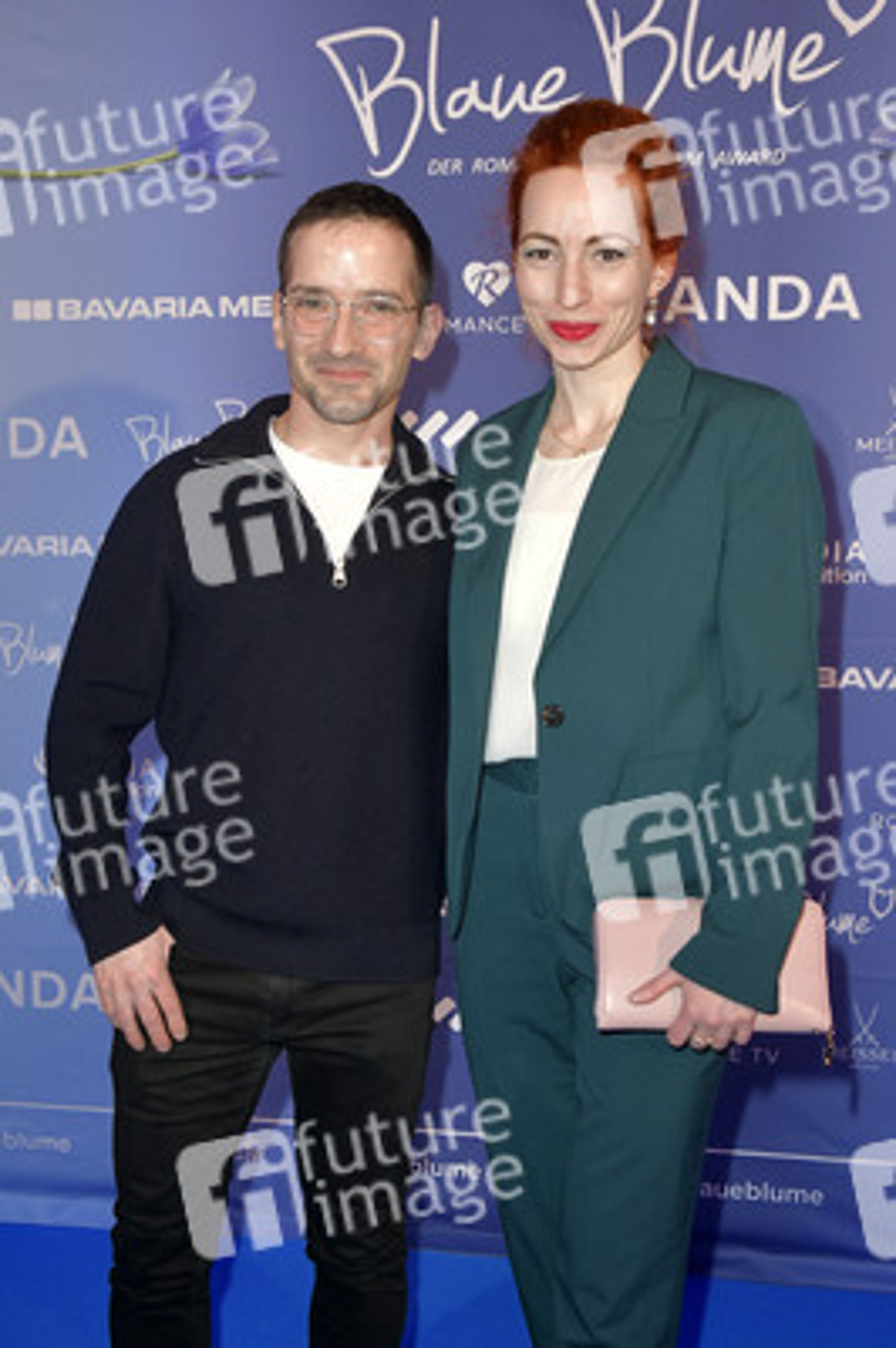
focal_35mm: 38
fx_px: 1421
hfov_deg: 35.0
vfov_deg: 50.7
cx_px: 448
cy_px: 674
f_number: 5.6
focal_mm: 38
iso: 1600
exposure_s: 1/250
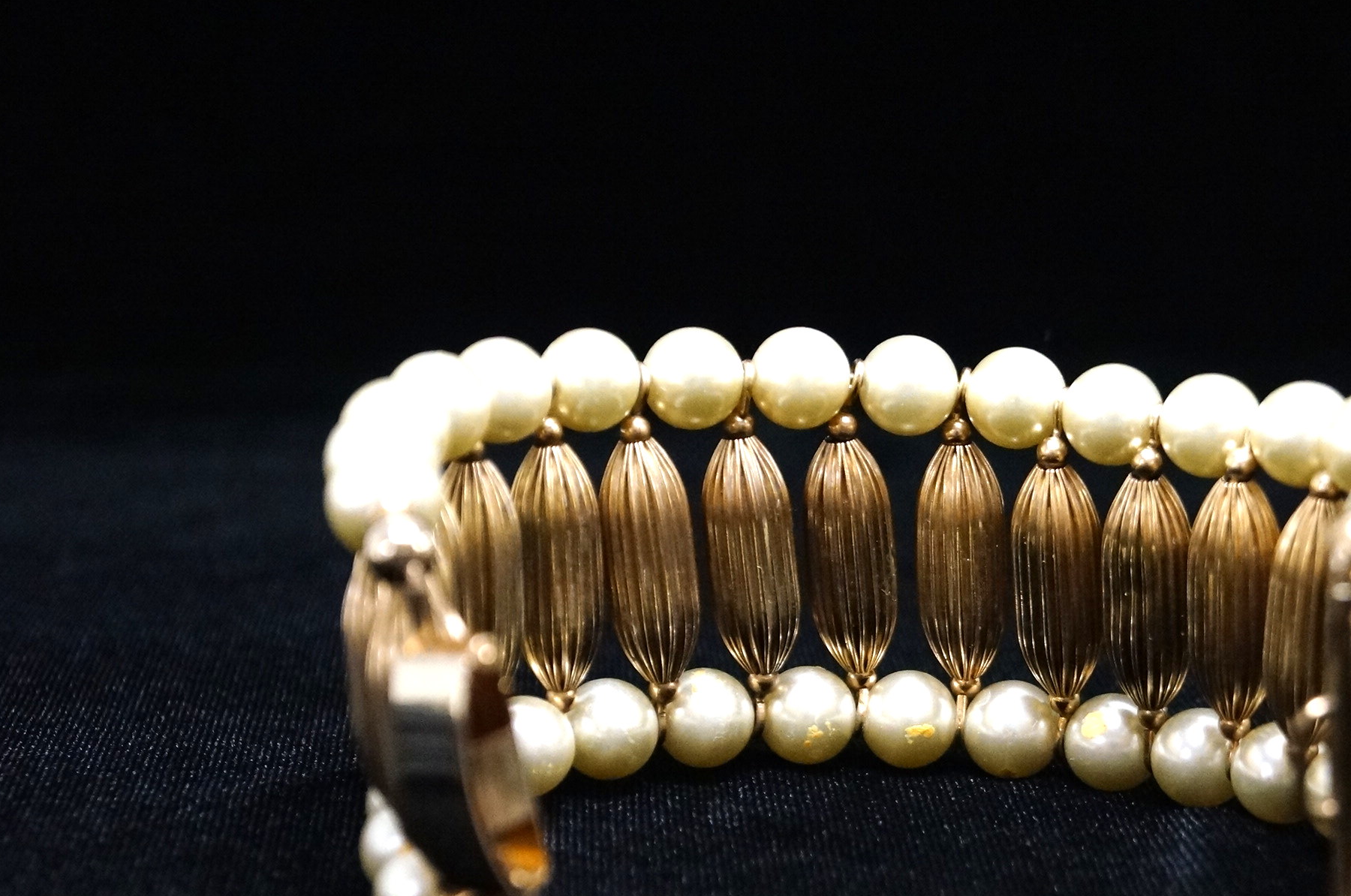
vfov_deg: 13.4
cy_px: 588
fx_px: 3822
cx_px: 900
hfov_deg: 20.0
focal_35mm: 102
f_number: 5.6
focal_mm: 50
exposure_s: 1/80
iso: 2500
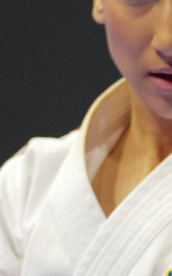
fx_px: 12458
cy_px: 384
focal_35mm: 1660
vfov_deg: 1.3
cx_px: 227
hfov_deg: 0.8
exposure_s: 1/500
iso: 1000
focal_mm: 200
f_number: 2.8
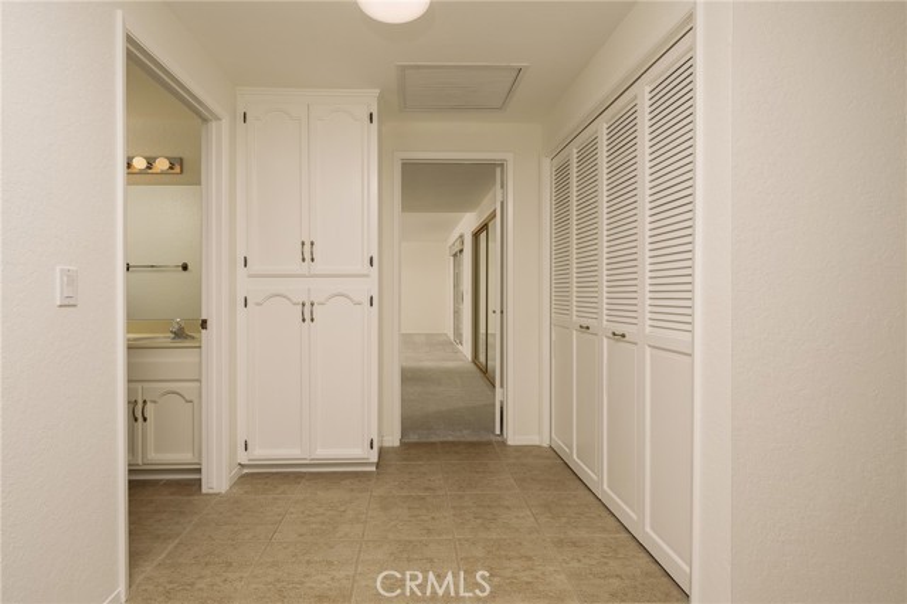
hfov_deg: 96.8
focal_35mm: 16
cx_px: 454
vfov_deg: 73.7
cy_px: 302
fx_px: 403
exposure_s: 1/125
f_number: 11
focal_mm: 16
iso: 400
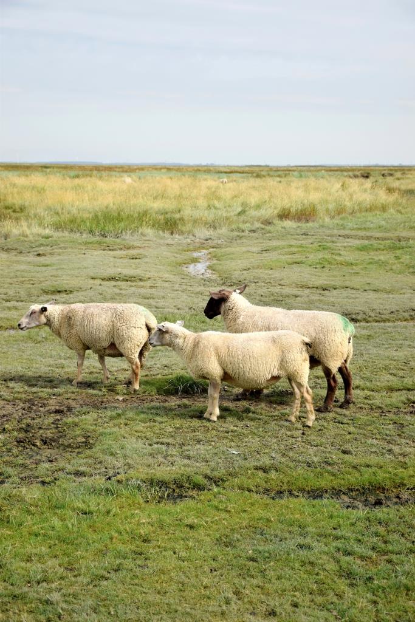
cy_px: 311
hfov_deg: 21.6
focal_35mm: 63
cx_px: 208
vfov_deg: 31.9
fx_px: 1089
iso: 125
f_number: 4.8
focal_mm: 42
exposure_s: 1/640
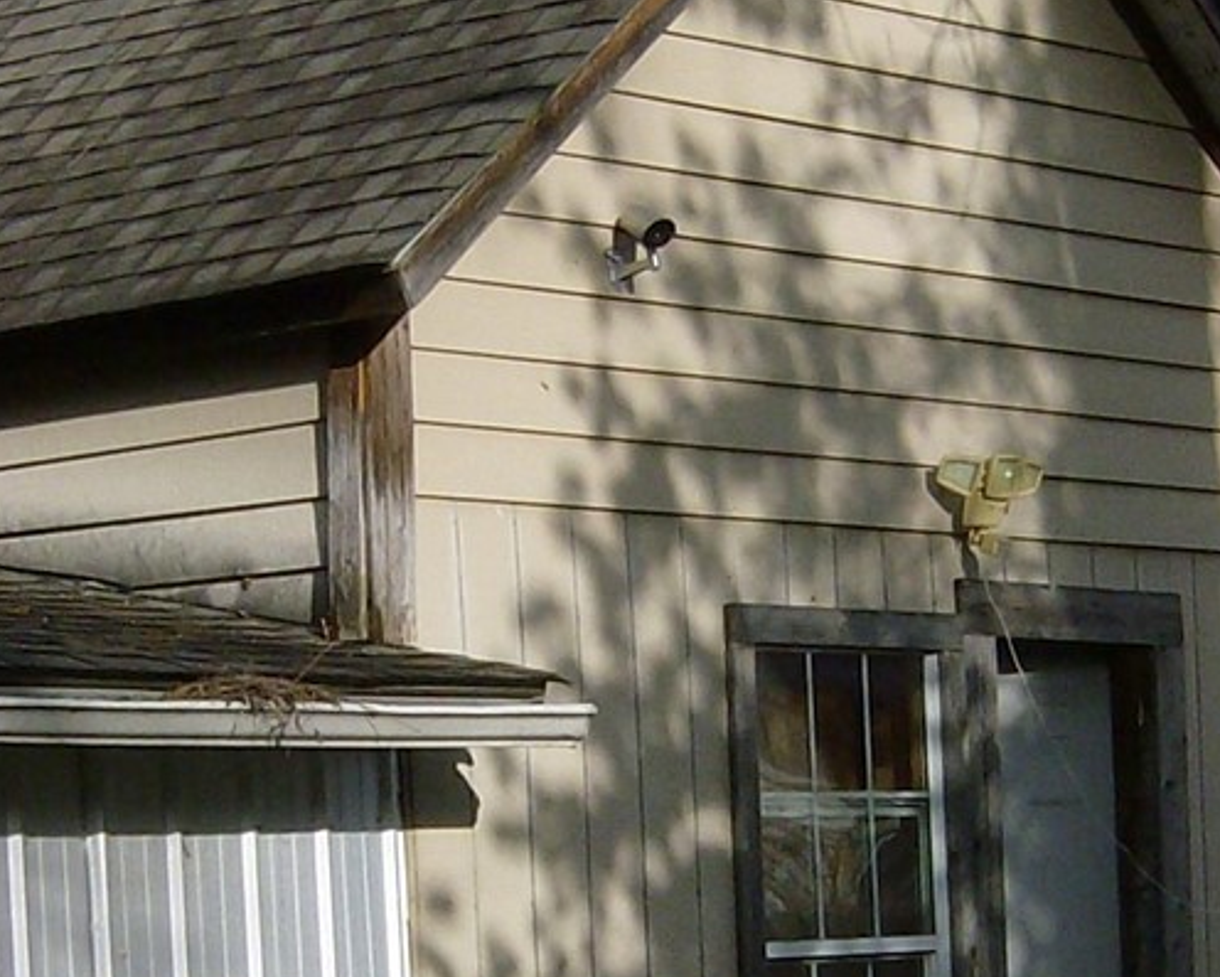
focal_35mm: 136
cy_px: 696
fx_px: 4912
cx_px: 610
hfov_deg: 14.2
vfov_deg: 11.3
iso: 100
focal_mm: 6
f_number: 4.7
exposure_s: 1/533
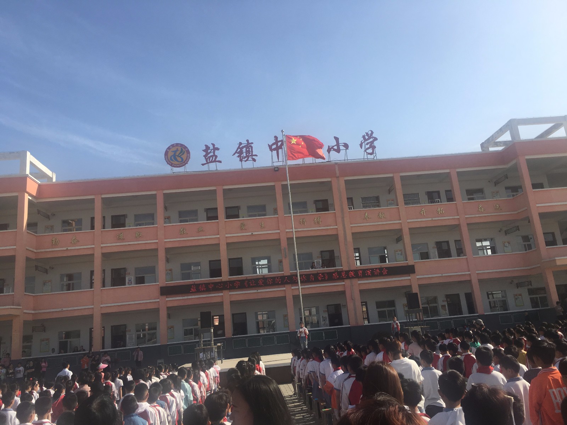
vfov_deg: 48.2
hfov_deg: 61.7
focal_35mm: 29
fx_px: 475
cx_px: 284
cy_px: 212
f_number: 2.2
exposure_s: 1/1425
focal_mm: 4.15
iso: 25
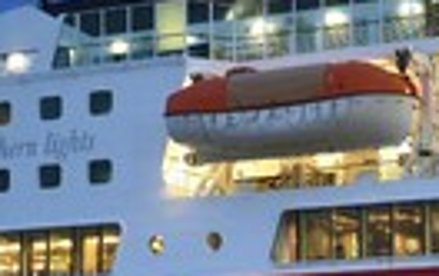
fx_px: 1786
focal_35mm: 149
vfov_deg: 8.8
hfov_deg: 14.0
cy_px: 166
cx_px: 323
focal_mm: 46
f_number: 5.6
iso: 4000
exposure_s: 1/80
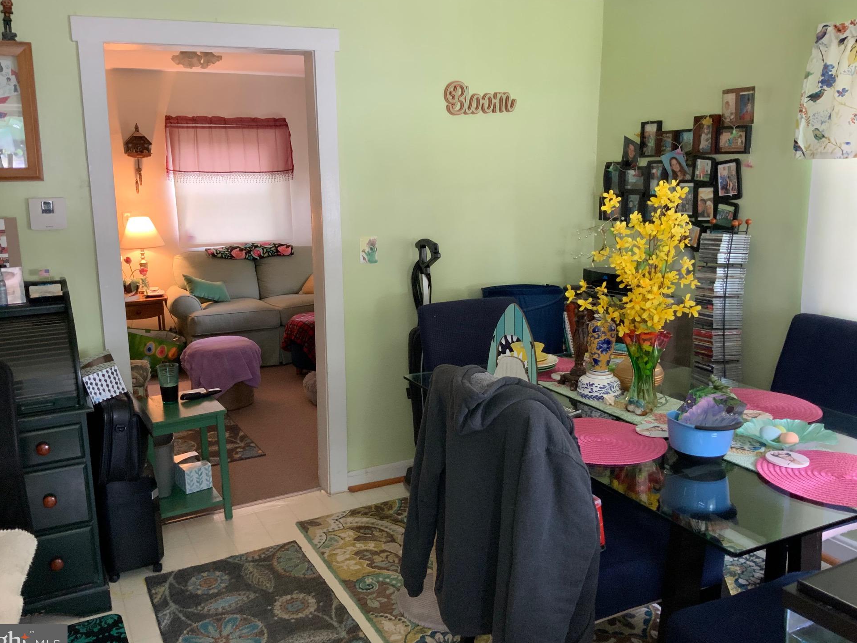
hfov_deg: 58.3
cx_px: 414
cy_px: 317
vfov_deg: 45.4
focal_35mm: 31
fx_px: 767
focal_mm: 3
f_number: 1.8
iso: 200
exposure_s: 1/60
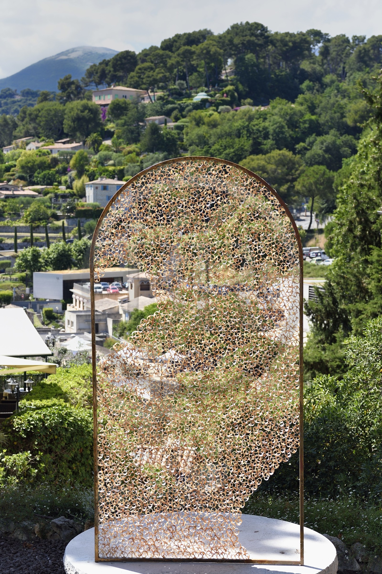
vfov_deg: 28.8
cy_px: 287
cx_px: 191
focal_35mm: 70
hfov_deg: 19.5
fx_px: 1114
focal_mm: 70
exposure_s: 1/320
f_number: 8
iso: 200
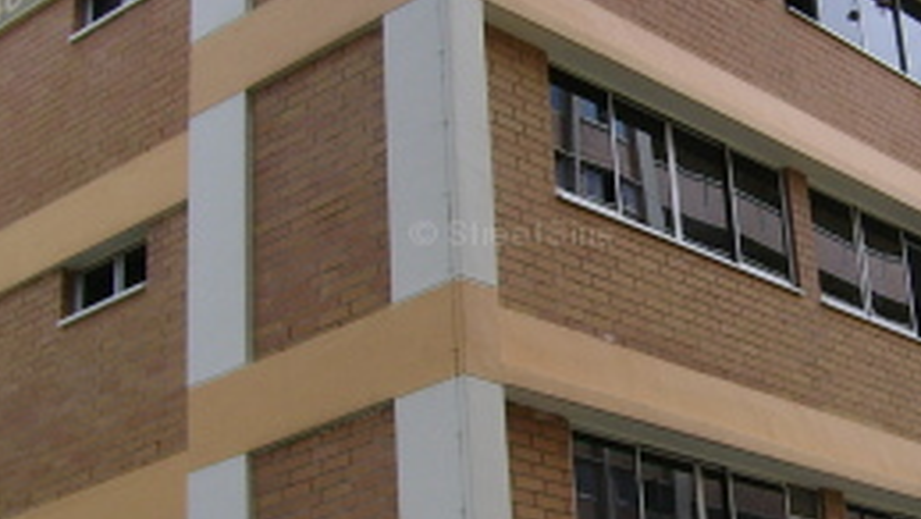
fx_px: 1979
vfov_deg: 14.9
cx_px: 676
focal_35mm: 81
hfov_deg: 25.9
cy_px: 238
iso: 50
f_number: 5.8
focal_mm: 5.95
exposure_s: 1/192
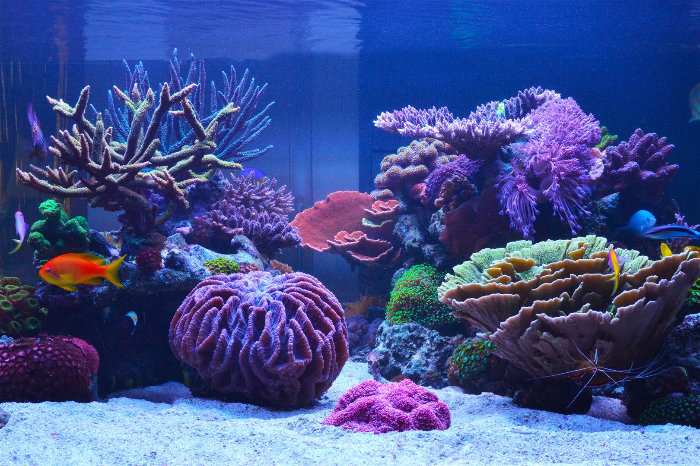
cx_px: 350
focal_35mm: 39
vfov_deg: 34.2
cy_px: 233
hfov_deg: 49.6
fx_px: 758
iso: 400
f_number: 16
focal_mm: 26
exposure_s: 1/25
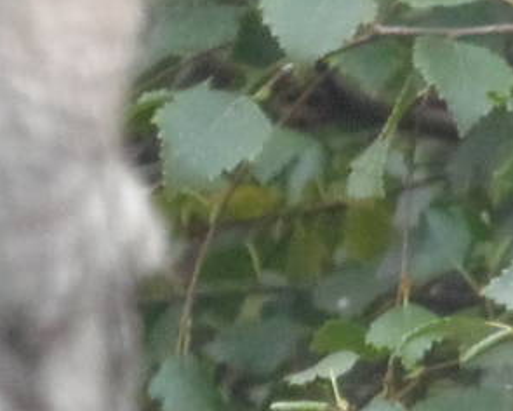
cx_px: 68
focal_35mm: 3117
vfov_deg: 0.5
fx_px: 47325
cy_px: -174
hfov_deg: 0.6
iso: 320
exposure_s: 1/200
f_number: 5
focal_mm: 109
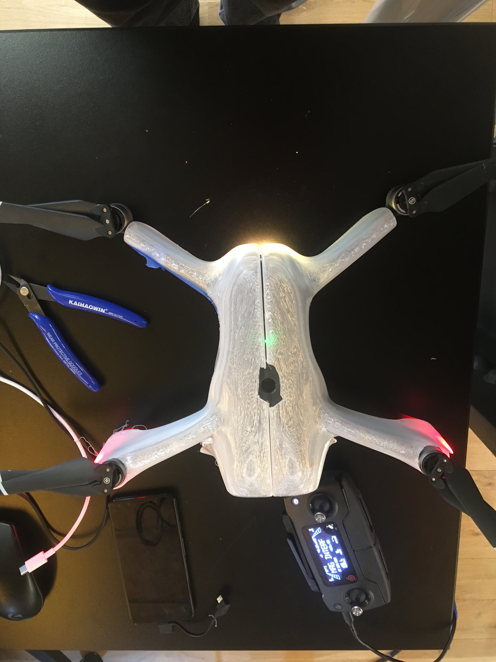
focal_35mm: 29
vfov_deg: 61.7
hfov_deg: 48.2
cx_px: 248
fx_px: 554
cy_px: 331
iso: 200
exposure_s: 1/17
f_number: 2.2
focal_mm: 4.15
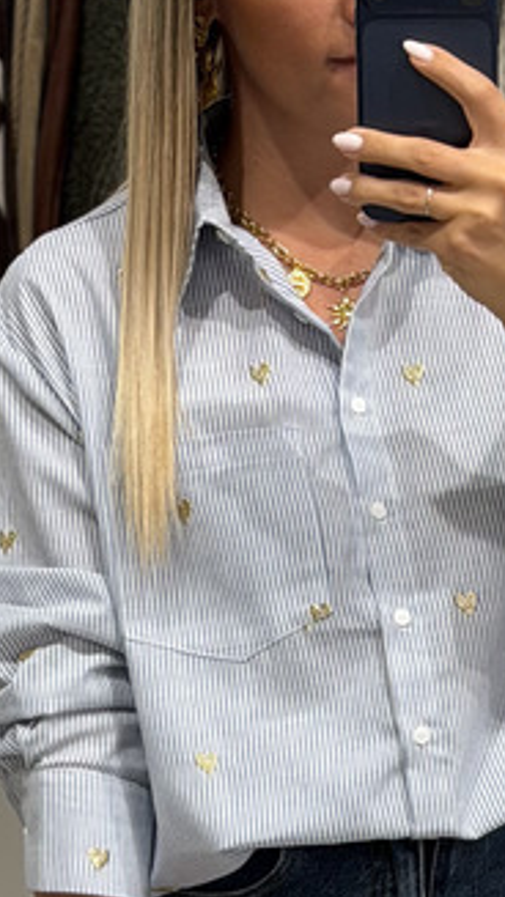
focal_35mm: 161
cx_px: 376
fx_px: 3832
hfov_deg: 7.5
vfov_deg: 13.1
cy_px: 1037
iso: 50
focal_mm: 6.76
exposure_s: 1/213
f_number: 1.78
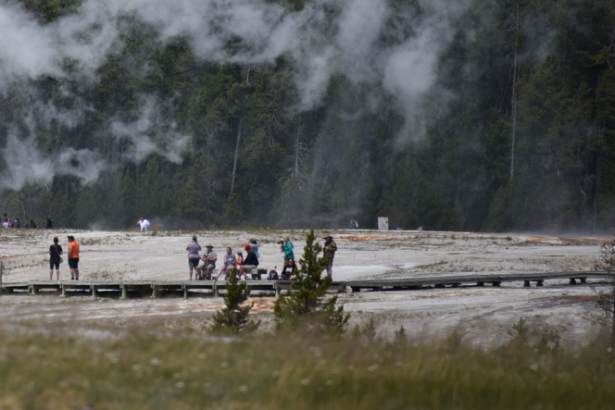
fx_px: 9876
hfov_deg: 3.6
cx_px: 63
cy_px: 54
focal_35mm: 578
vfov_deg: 2.4
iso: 100
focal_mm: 300
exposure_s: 1/640
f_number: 5.6
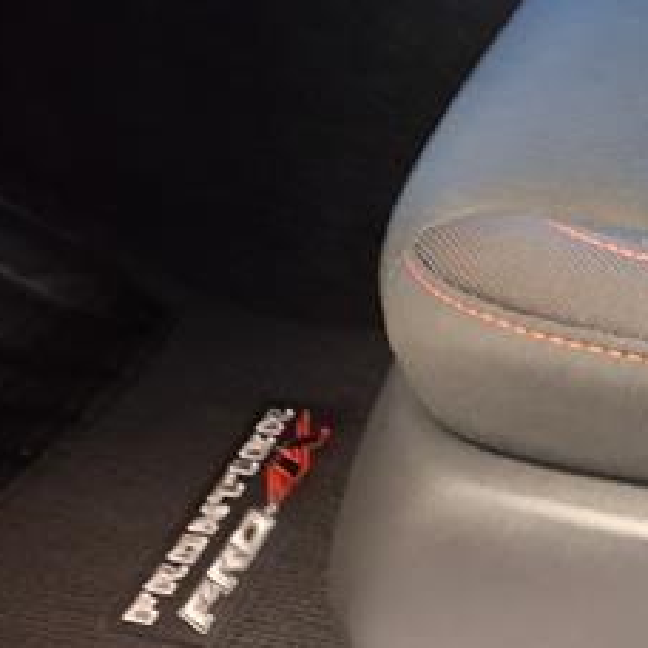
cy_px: 614
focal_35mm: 67
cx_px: 890
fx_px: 1419
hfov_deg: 22.4
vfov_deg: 24.8
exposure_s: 1/30
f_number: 1.9
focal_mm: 3.58
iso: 250
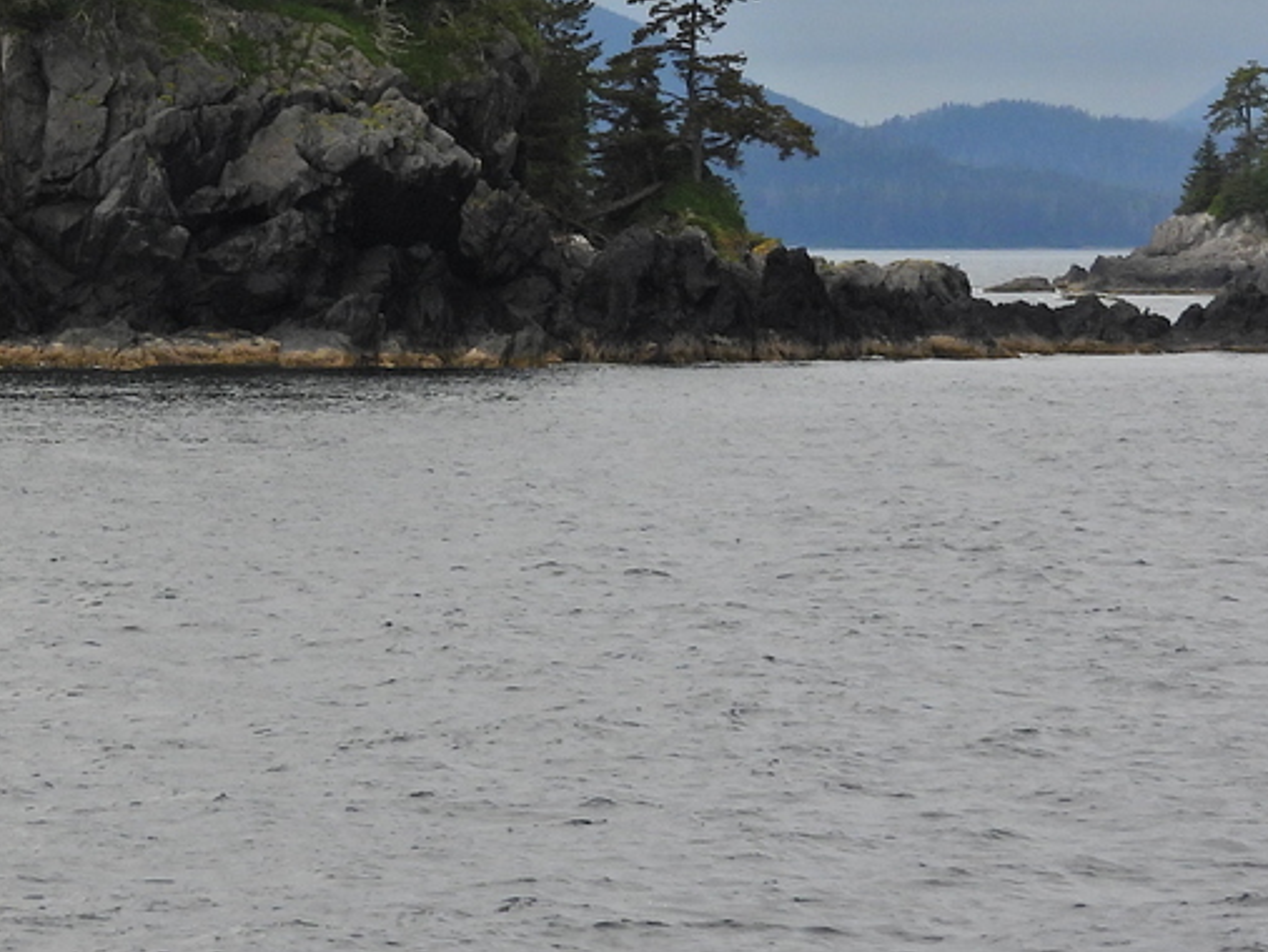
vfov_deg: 4.7
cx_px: -223
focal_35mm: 316
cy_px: -183
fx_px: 11581
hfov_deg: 6.2
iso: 100
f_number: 4
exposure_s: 1/1250
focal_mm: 22.3
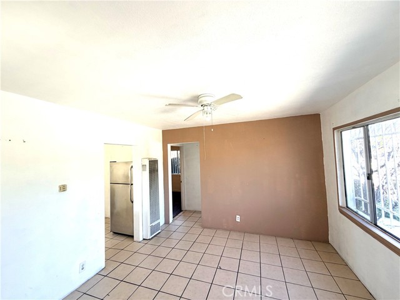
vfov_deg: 85.7
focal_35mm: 14
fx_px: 162
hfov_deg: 102.1
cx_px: 200
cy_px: 150
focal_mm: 2.22
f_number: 2.2
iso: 80
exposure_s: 1/121
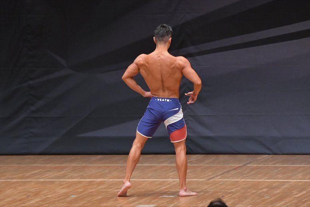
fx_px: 2453
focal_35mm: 285
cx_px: 155
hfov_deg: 7.2
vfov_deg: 4.8
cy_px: 104
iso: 6400
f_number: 5.6
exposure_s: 1/400
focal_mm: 190
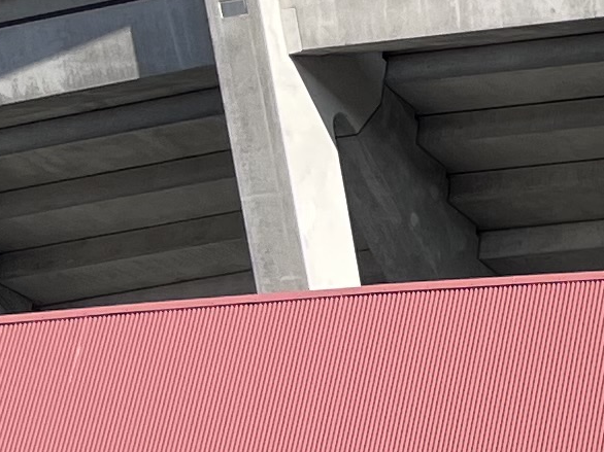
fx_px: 3122
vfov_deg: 8.2
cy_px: 564
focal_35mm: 179
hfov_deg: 9.5
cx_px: 1584
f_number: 1.6
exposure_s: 1/2062
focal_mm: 5.1
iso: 50
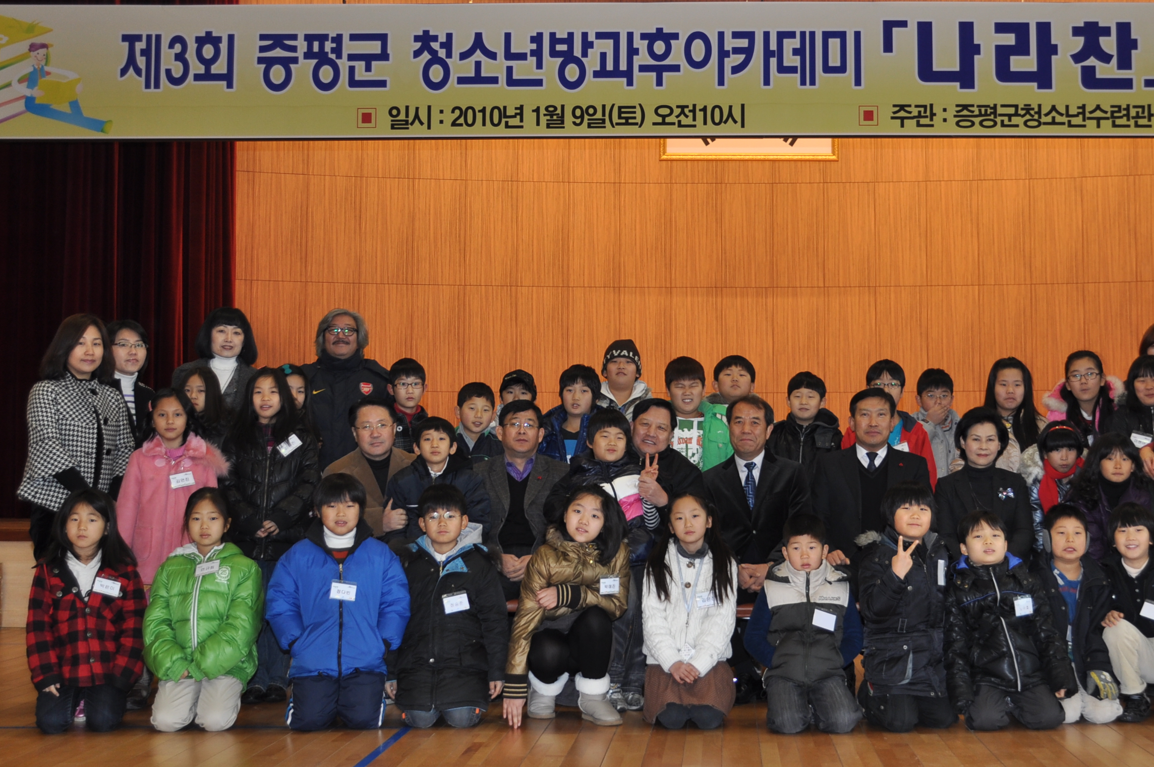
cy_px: 331
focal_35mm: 53
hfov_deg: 37.5
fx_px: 1687
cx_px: 738
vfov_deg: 25.6
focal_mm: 25
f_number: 4
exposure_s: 1/60
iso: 200
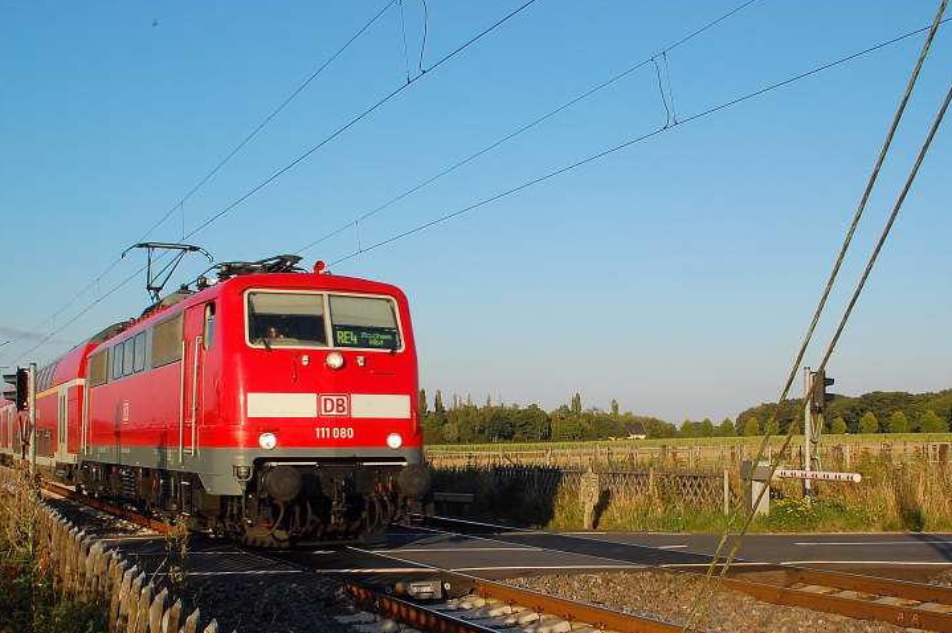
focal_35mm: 47
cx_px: 459
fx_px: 1242
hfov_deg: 41.9
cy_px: 394
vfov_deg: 28.5
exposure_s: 1/640
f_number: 8
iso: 400
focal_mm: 22
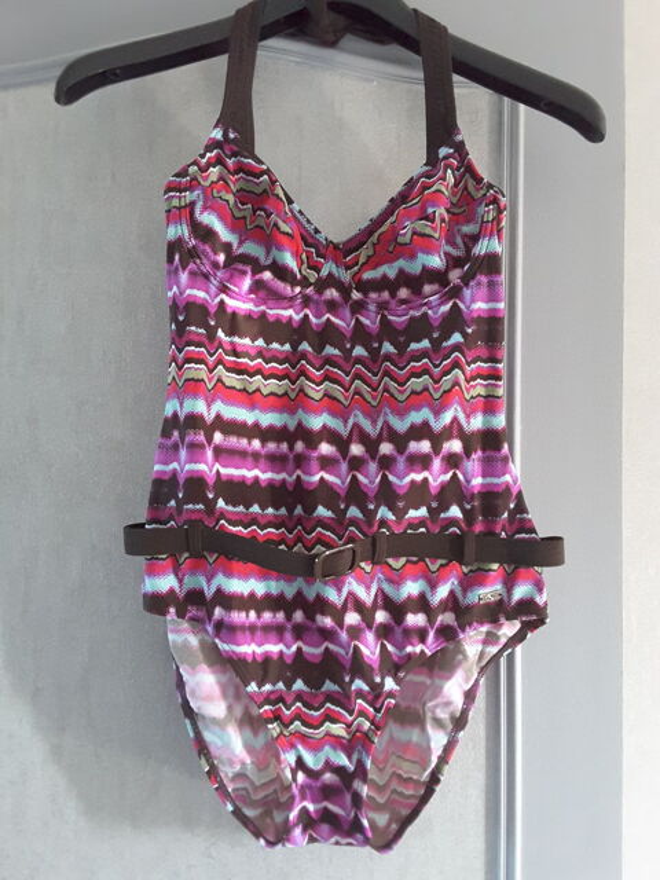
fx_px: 788
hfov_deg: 45.4
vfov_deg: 58.4
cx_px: 330
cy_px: 440
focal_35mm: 31
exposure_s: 1/17
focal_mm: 2.9
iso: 400
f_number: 1.9
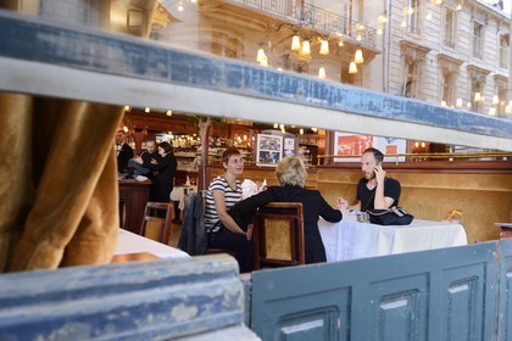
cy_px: 170
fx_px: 412
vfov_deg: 45.0
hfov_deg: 63.7
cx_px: 256
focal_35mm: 29
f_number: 4.5
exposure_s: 1/40
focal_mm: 29
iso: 800
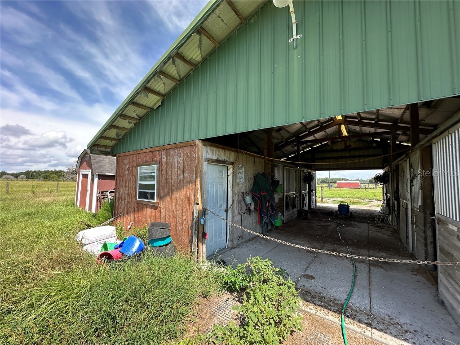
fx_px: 186
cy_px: 172
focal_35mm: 14
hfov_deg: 102.1
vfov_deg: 85.7
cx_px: 230
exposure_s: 1/380
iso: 40
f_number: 2.2
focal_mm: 2.22
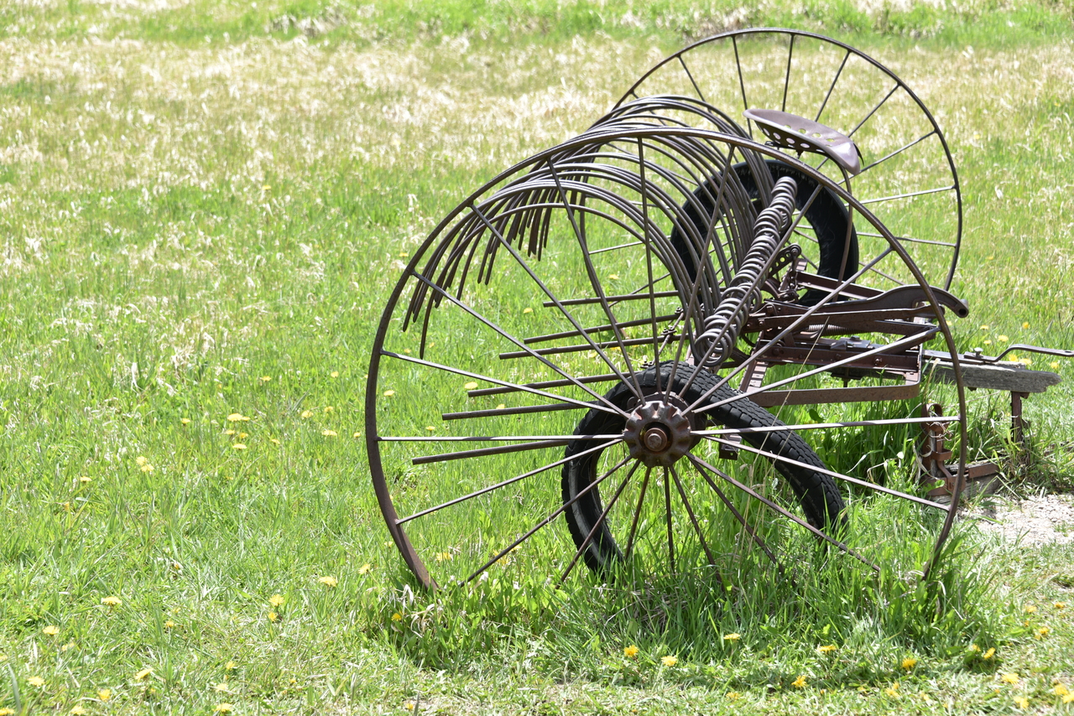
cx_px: 537
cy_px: 358
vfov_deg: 18.9
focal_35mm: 72
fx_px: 2148
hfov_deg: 28.1
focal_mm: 72
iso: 100
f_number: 7.1
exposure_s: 1/200
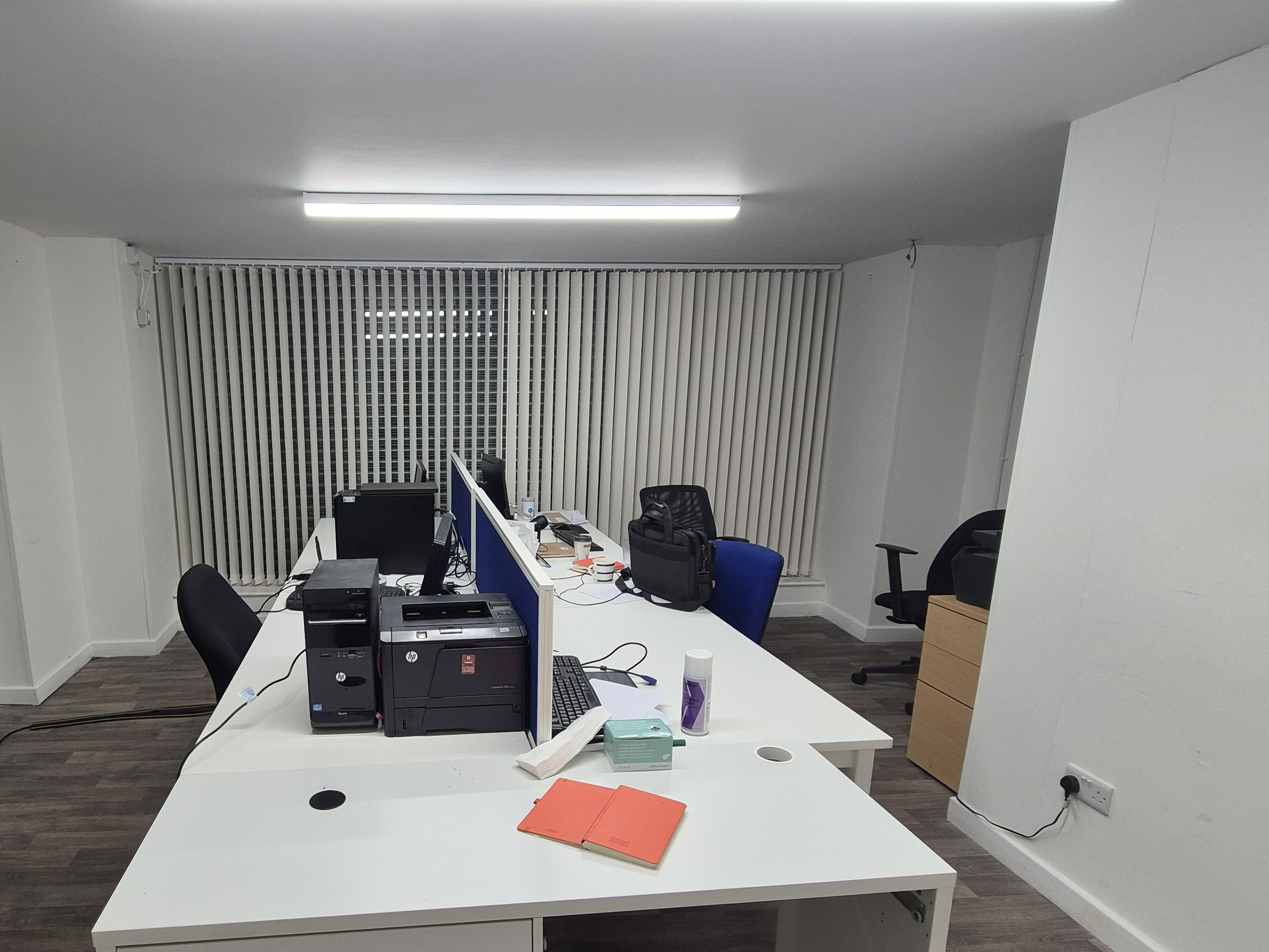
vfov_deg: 68.1
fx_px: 697
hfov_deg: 82.3
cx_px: 442
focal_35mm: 19
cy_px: 563
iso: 80
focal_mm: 2.2
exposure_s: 1/100
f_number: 2.2
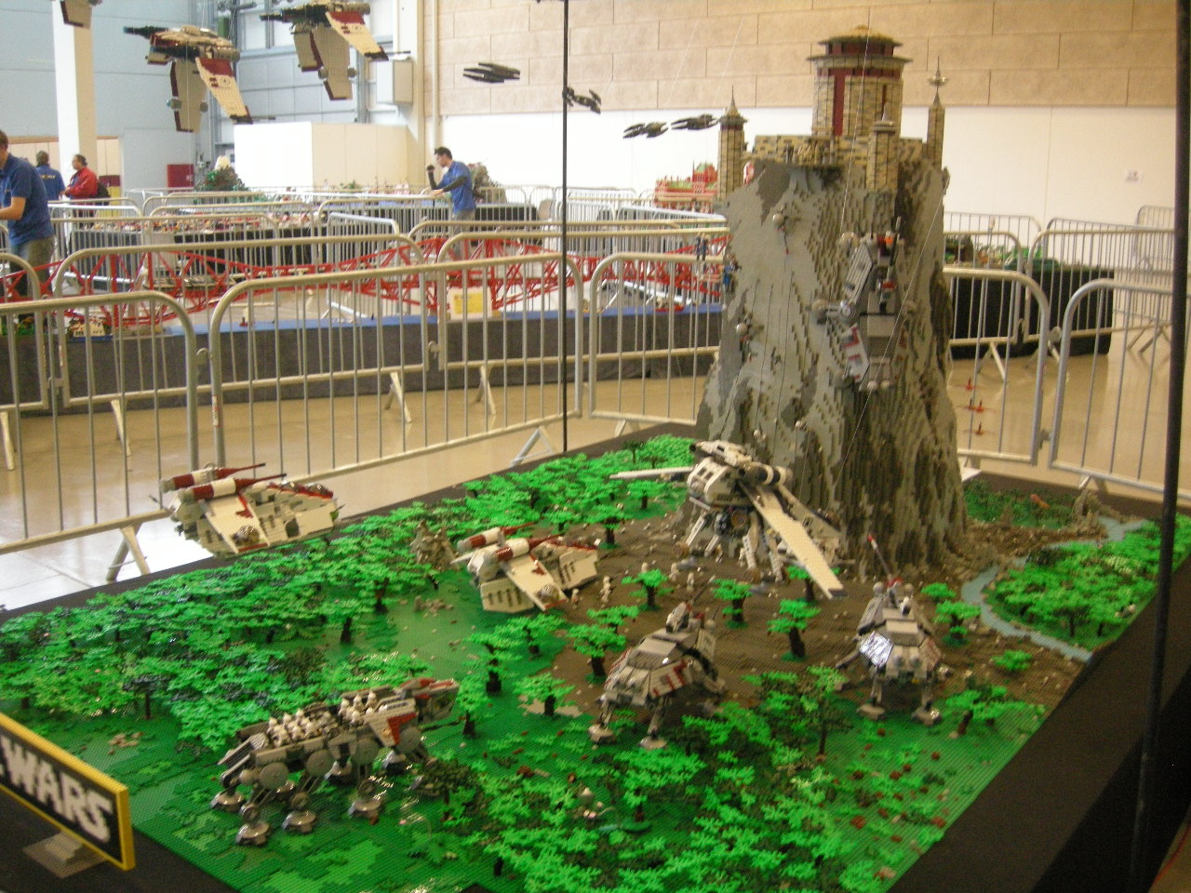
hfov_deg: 51.4
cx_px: 596
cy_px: 446
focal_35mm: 36
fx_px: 1239
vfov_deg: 39.7
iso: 400
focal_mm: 7.5
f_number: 2.7
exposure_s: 1/16
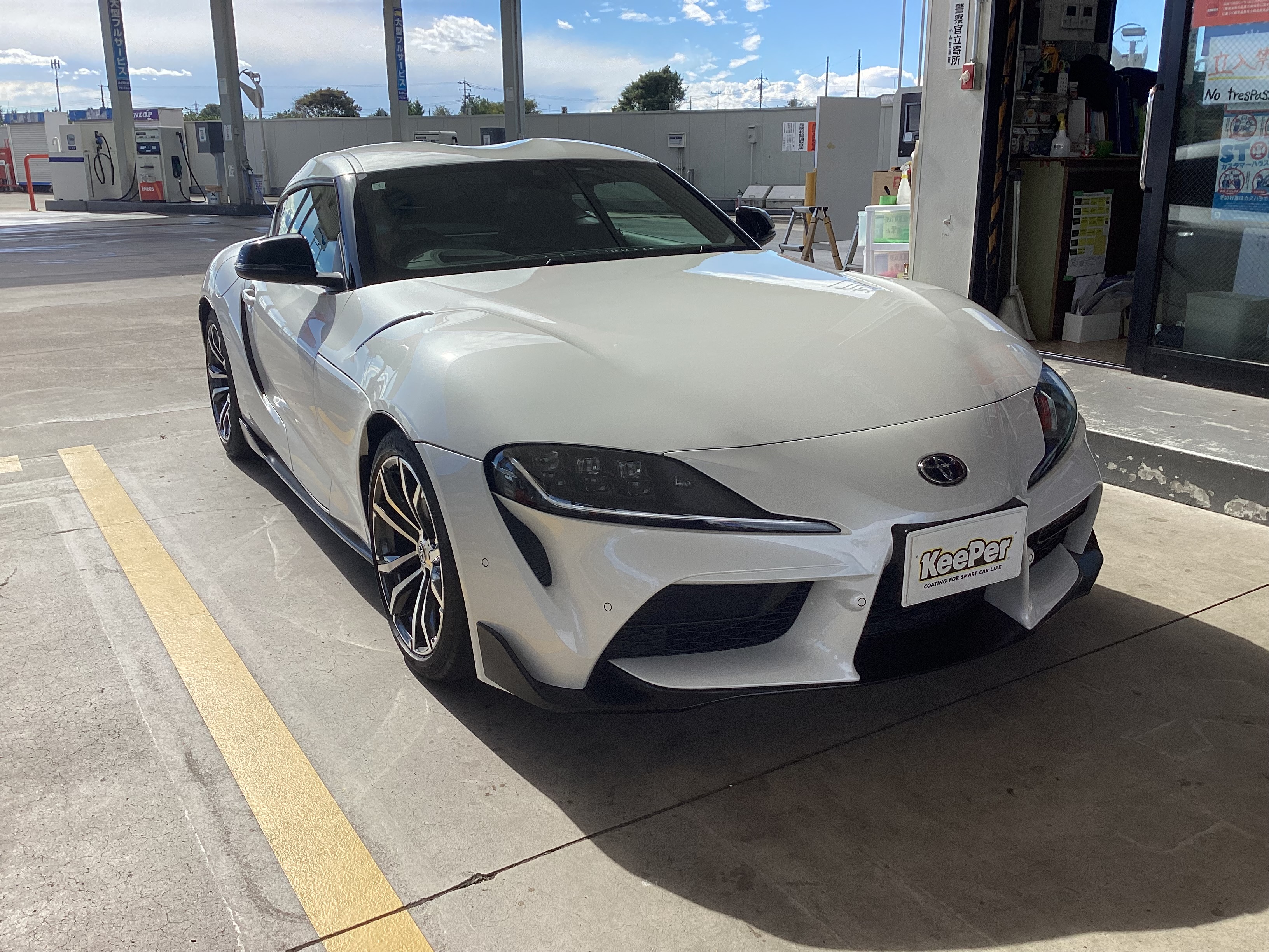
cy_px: 476
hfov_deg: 58.4
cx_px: 634
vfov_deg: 45.4
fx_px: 1136
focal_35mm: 31
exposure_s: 1/1217
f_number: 2.4
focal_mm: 3.3
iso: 25
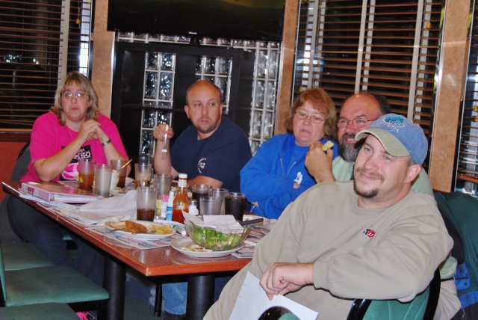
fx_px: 758
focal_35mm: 57
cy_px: 160
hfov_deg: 35.0
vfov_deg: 23.8
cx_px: 239
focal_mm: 38
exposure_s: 1/60
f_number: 5
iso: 200
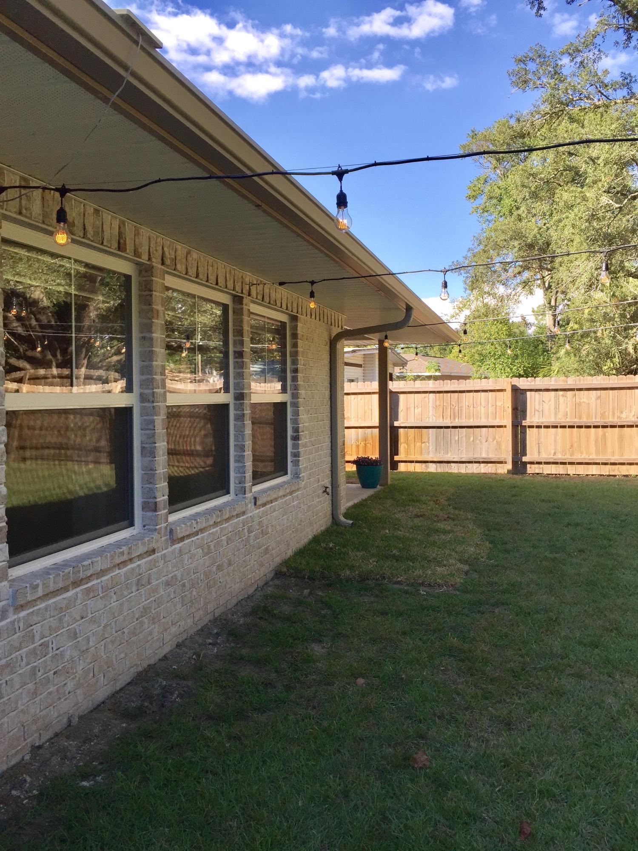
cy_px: 426
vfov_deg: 61.7
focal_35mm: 29
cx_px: 319
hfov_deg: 48.2
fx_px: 713
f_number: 2.2
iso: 32
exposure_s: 1/807
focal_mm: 4.15
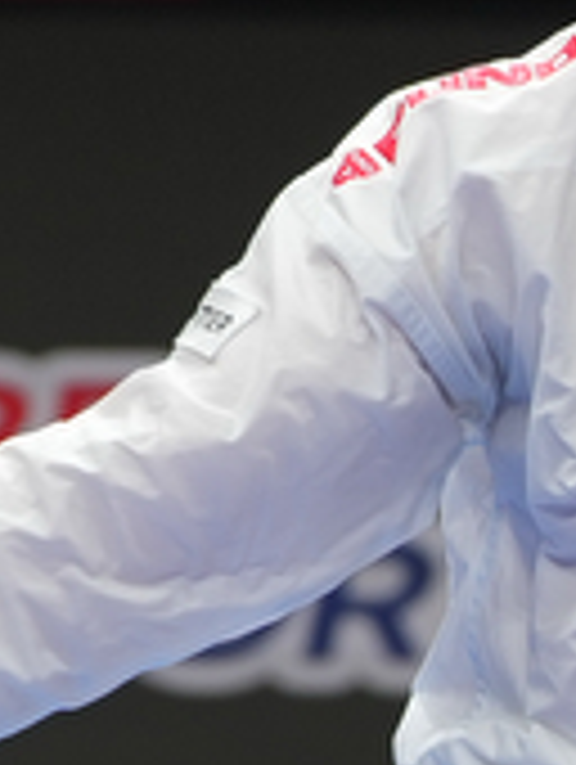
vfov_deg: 2.0
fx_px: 21578
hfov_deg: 1.5
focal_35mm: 975
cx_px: 126
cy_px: 94
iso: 250
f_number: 2.8
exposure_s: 1/500
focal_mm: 108
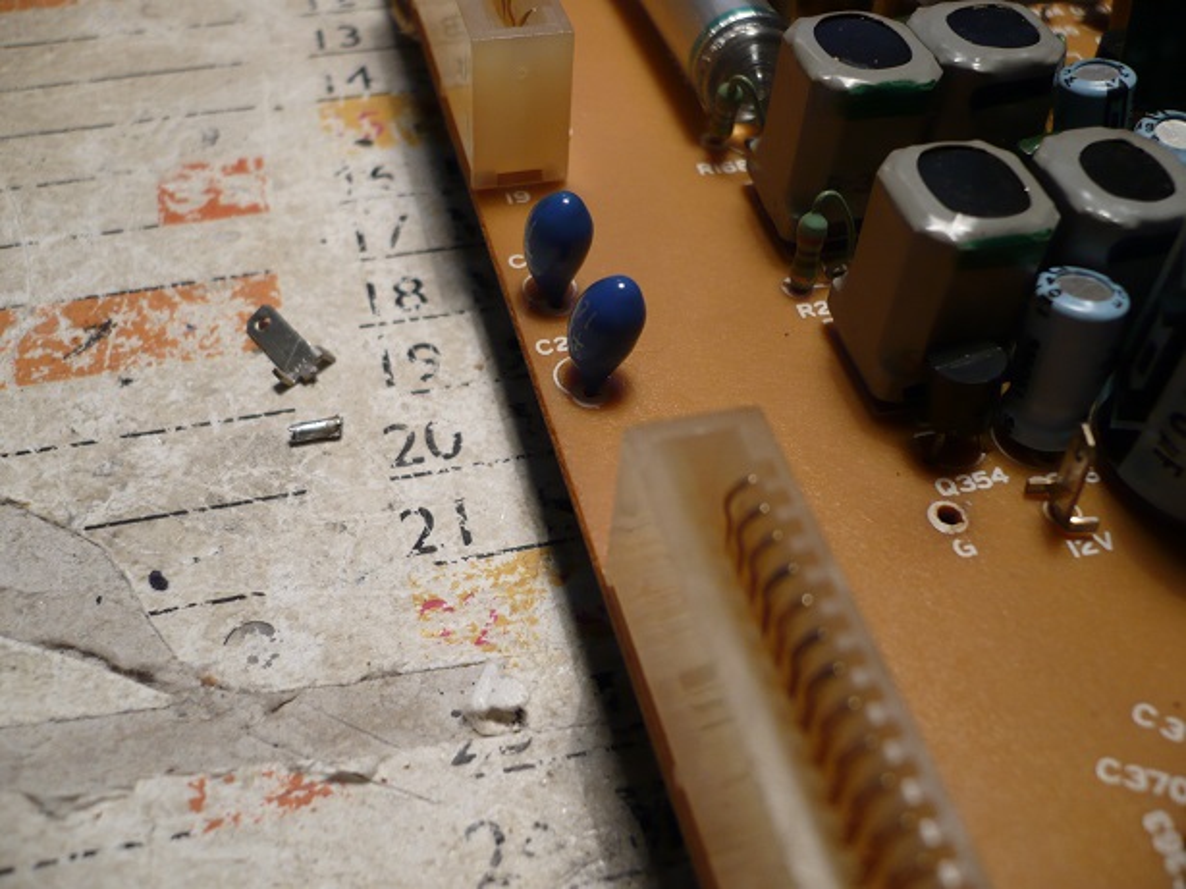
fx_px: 1199
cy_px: 444
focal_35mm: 35
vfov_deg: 40.7
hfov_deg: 52.6
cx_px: 593
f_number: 2.8
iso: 125
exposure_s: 1/30
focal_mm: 5.8
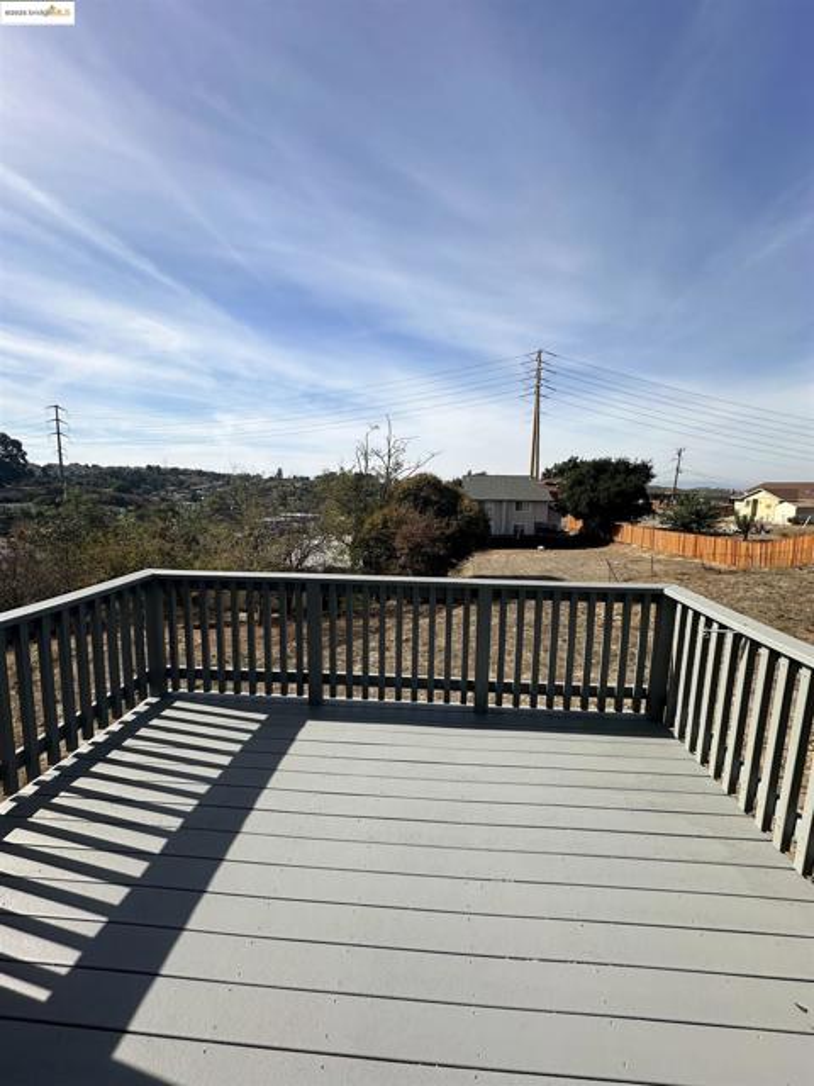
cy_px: 543
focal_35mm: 14
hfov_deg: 85.7
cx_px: 407
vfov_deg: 102.1
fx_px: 439
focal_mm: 2.22
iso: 50
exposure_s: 1/2618
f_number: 2.2
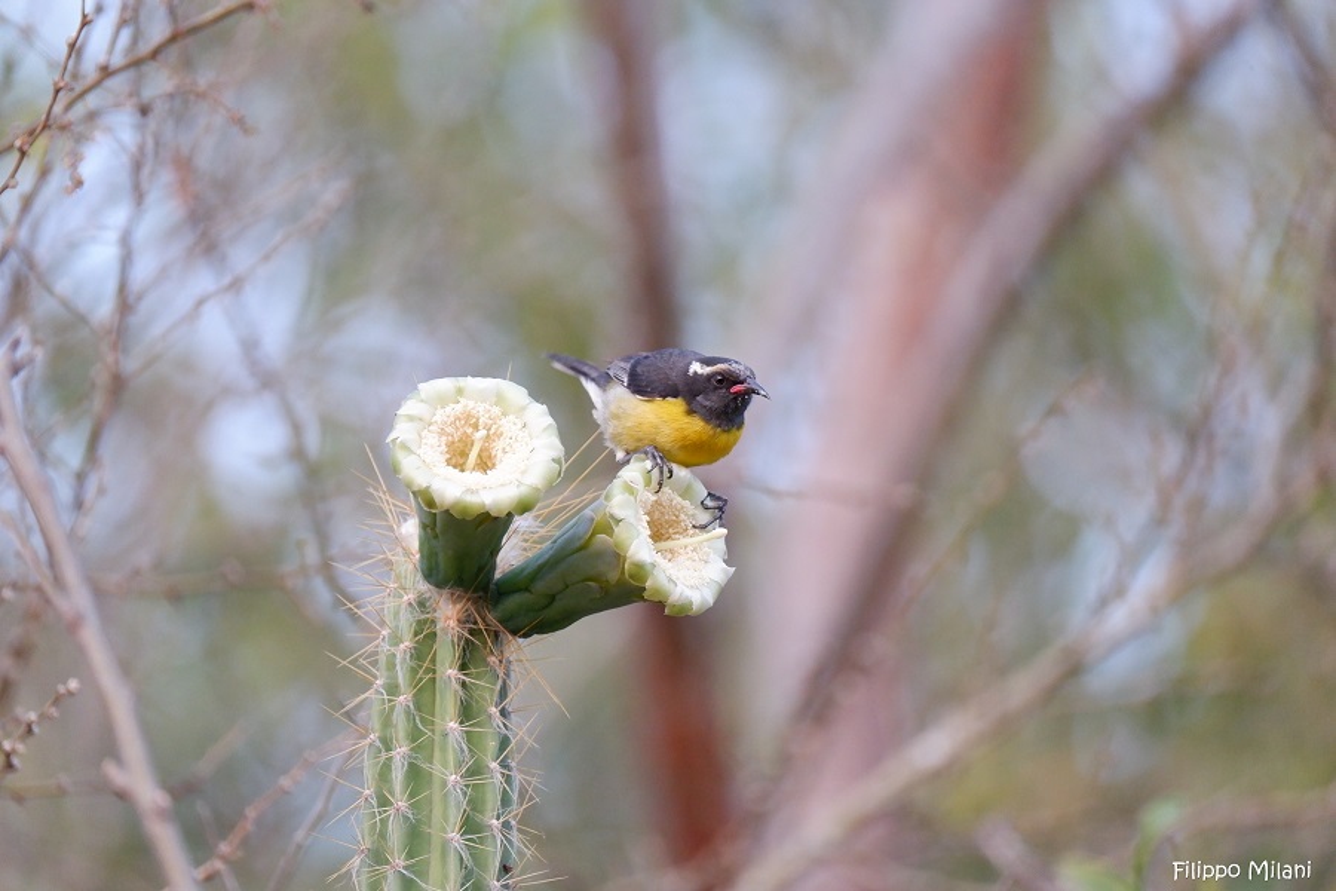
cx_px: 668
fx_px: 22265
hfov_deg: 3.4
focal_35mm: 600
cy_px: 446
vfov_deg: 2.3
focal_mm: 400
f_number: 5.6
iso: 3200
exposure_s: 1/200
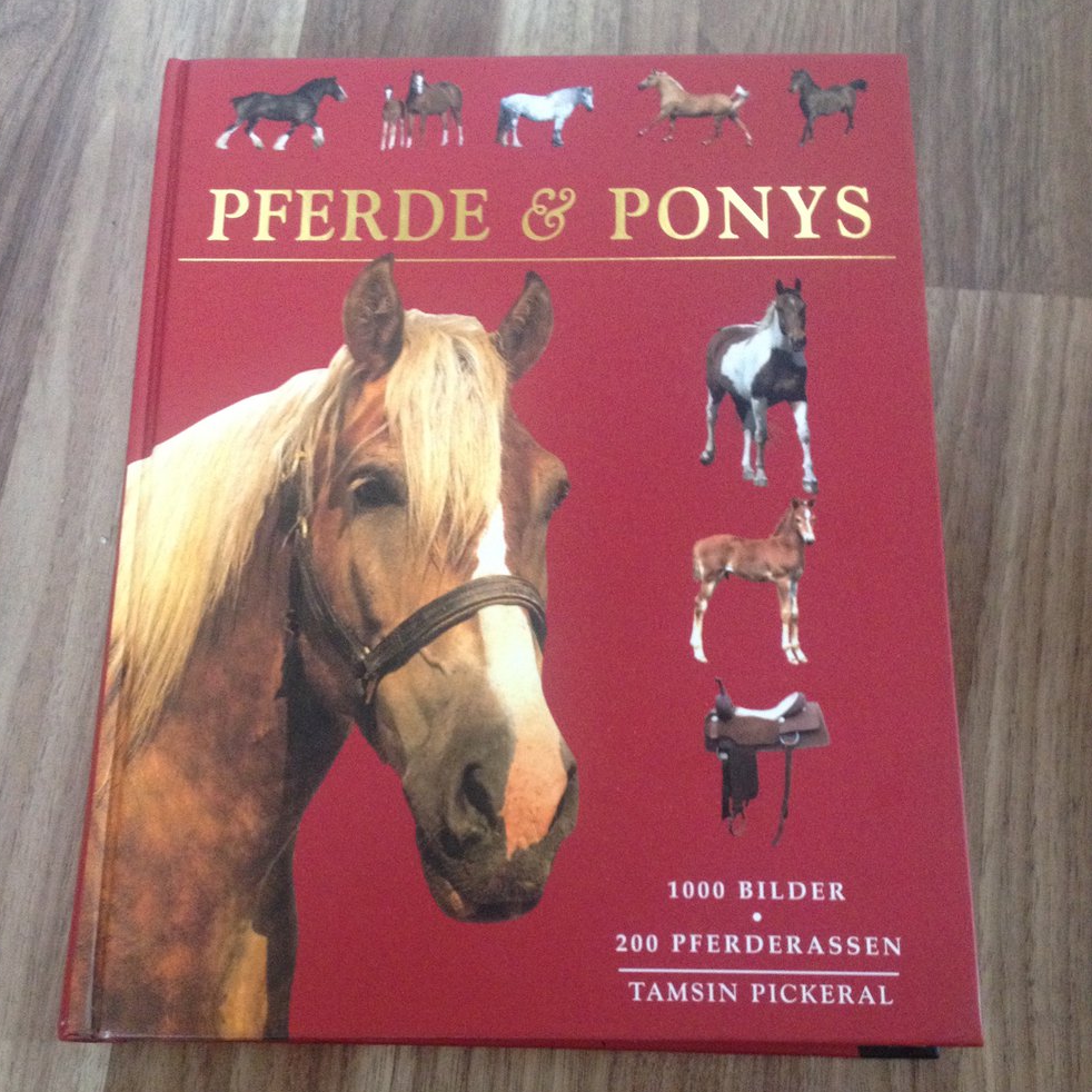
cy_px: 621
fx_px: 1499
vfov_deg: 39.9
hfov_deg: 40.0
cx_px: 540
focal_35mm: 42
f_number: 2.4
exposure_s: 1/17
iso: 320
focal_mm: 4.28
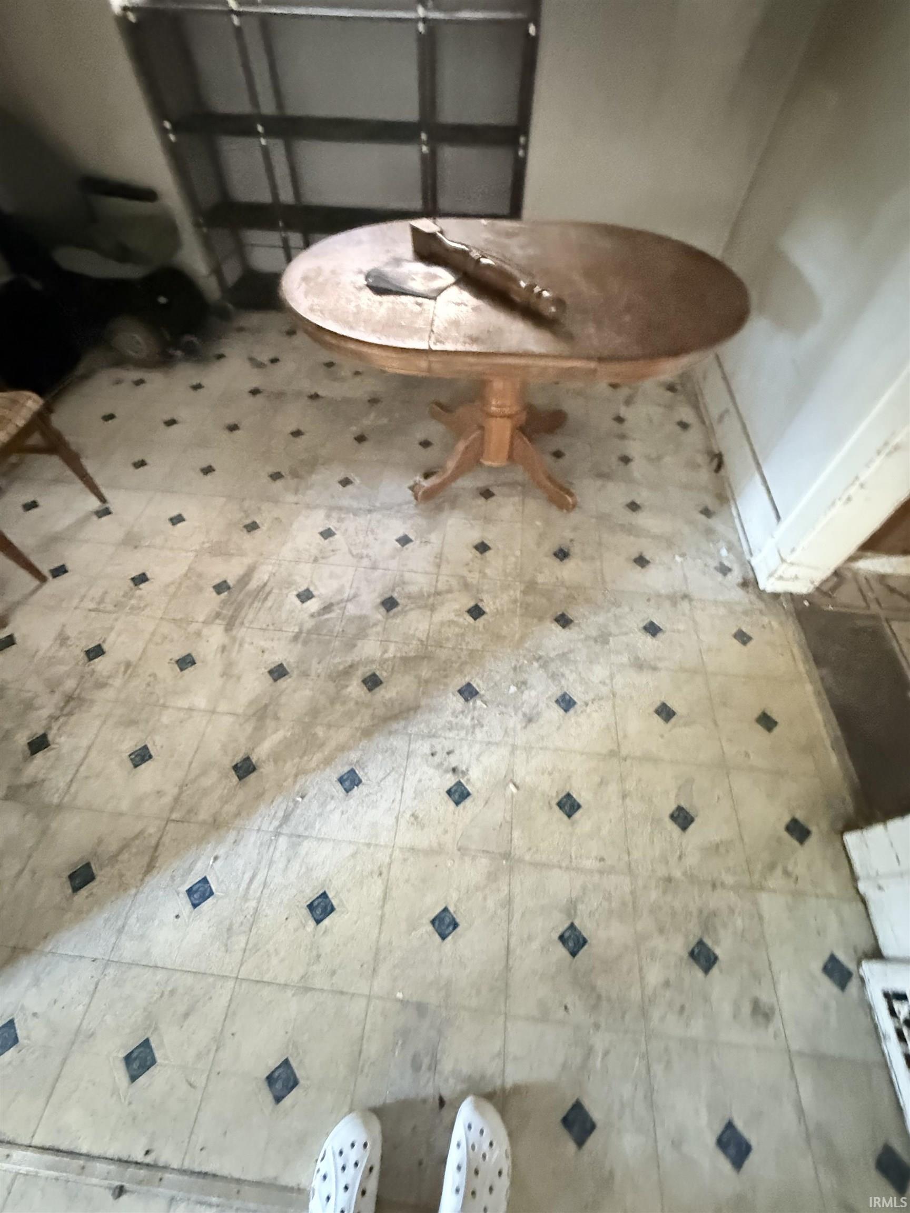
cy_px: 606
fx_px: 491
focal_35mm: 14
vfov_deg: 102.1
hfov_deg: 85.7
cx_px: 455
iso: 1600
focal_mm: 2.22
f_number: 2.2
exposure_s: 1/40
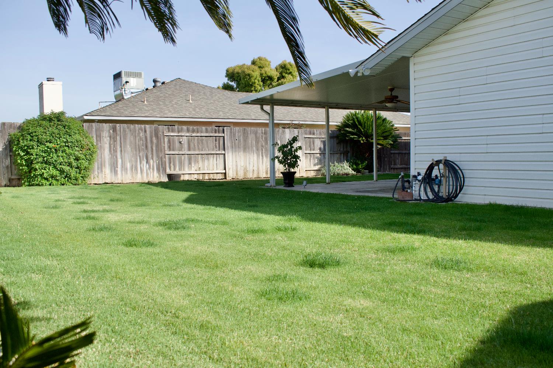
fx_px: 507
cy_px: 184
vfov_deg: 40.0
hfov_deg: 57.2
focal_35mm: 33
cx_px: 276
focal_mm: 22
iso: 400
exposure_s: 1/1000
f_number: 8
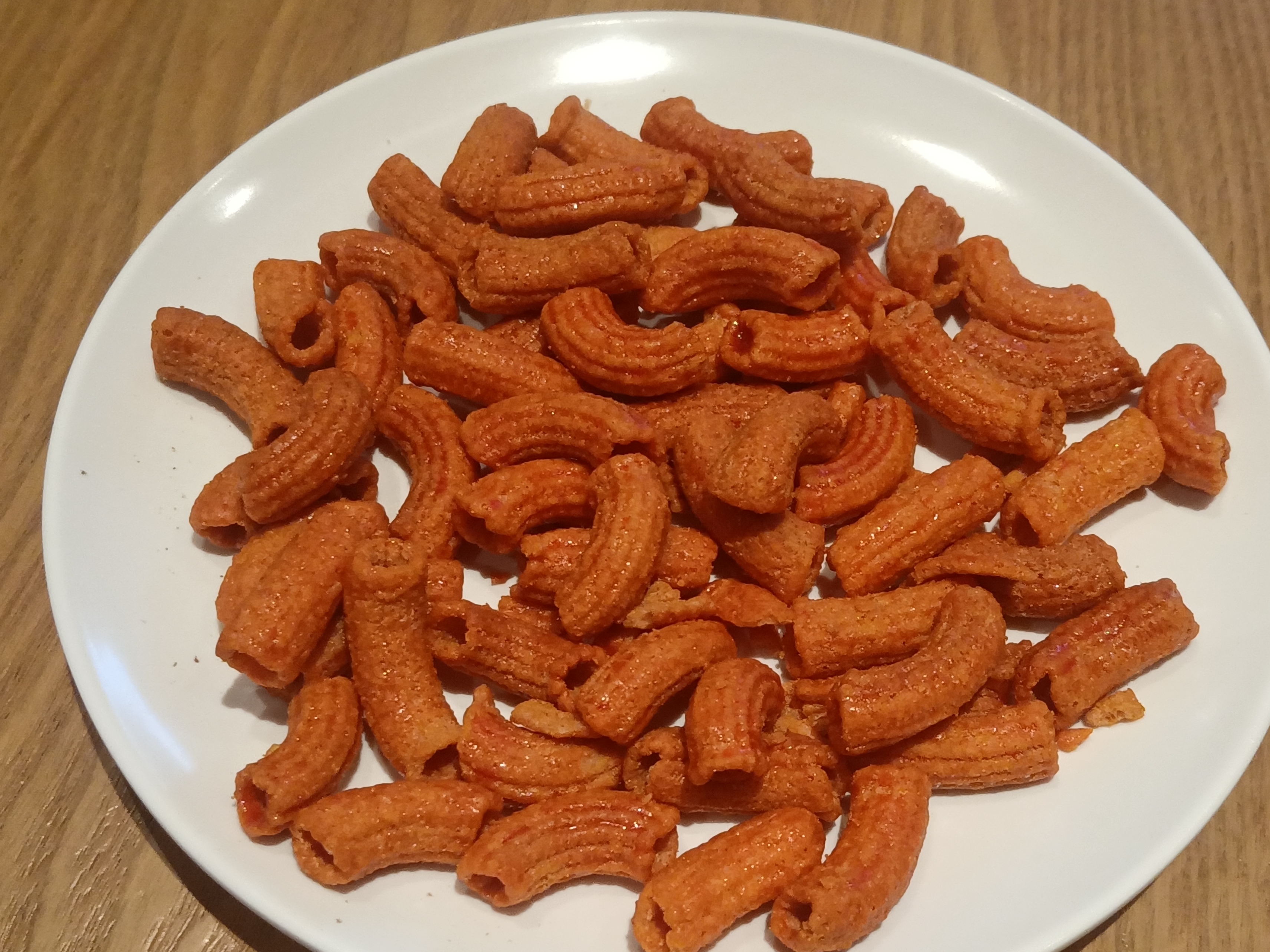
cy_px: 551
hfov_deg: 38.9
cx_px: 664
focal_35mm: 49
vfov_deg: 29.6
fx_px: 1798
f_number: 1.8
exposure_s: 1/50
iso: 766
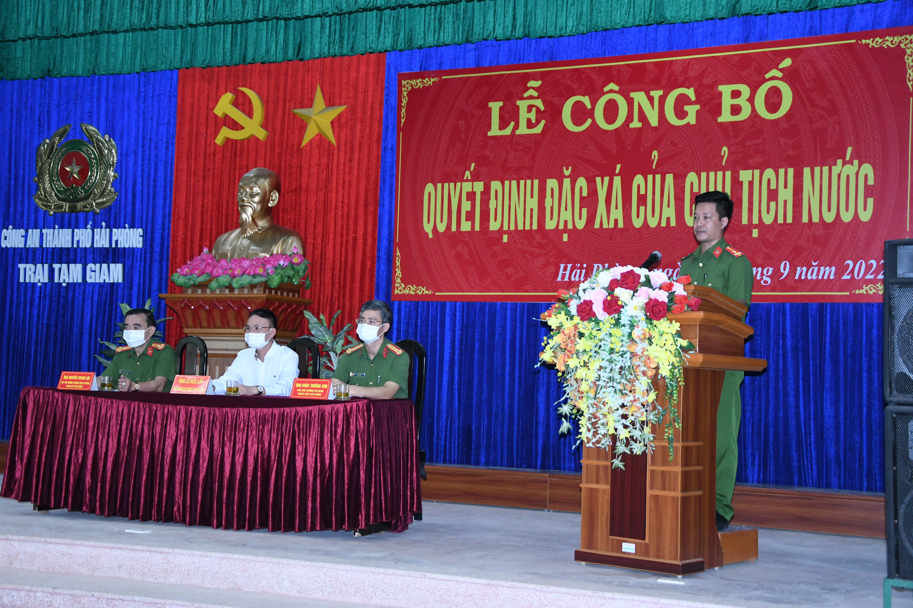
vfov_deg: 26.5
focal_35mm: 51
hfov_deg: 38.9
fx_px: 1293
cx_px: 456
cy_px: 304
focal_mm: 34
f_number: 4.5
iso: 2500
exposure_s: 1/200
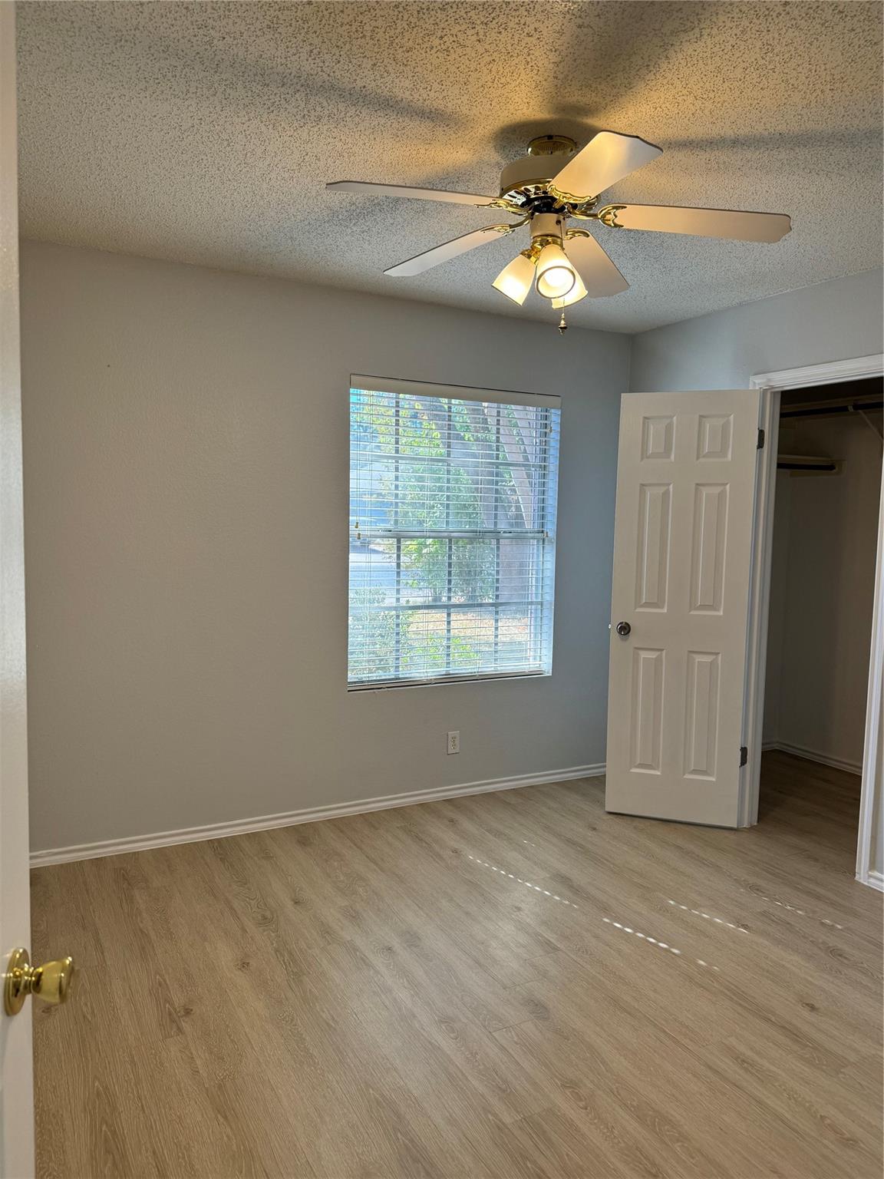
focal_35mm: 24
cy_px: 590
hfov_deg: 56.8
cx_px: 442
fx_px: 817
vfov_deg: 71.6
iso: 80
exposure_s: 1/160
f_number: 1.78
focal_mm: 6.76
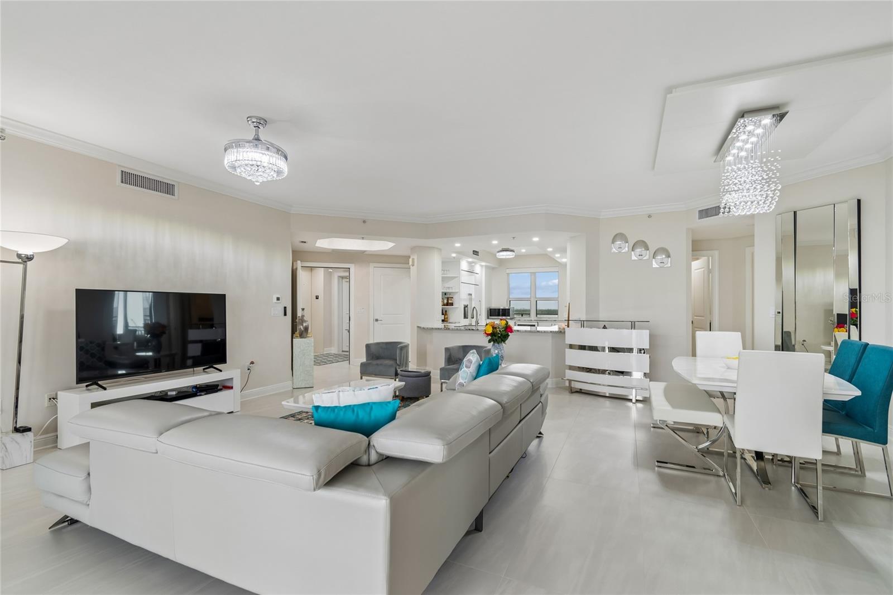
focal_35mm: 15
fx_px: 372
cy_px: 298
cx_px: 446
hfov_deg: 100.4
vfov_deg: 77.3
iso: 100
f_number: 7.1
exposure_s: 1/25
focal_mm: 10
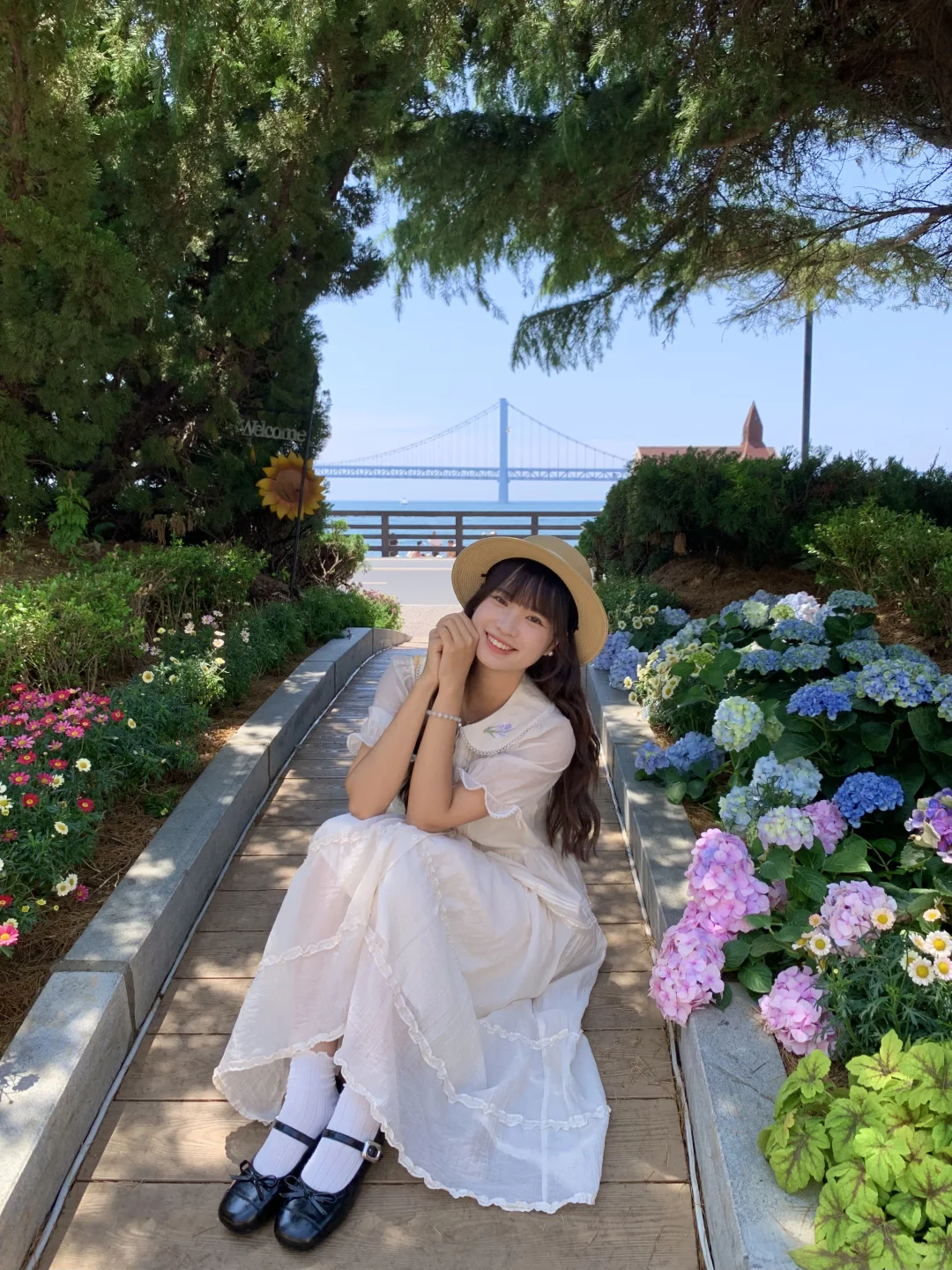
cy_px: 635
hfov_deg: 53.1
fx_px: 953
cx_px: 476
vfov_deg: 67.3
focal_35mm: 26
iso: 25
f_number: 1.8
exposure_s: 1/701
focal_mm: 4.25
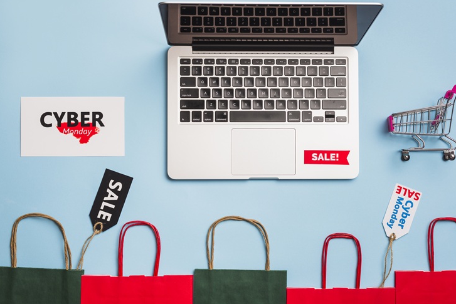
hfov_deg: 36.2
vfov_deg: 24.6
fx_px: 697
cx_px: 248
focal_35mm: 55
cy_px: 149
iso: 125
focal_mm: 50
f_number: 6.3
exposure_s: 1/160
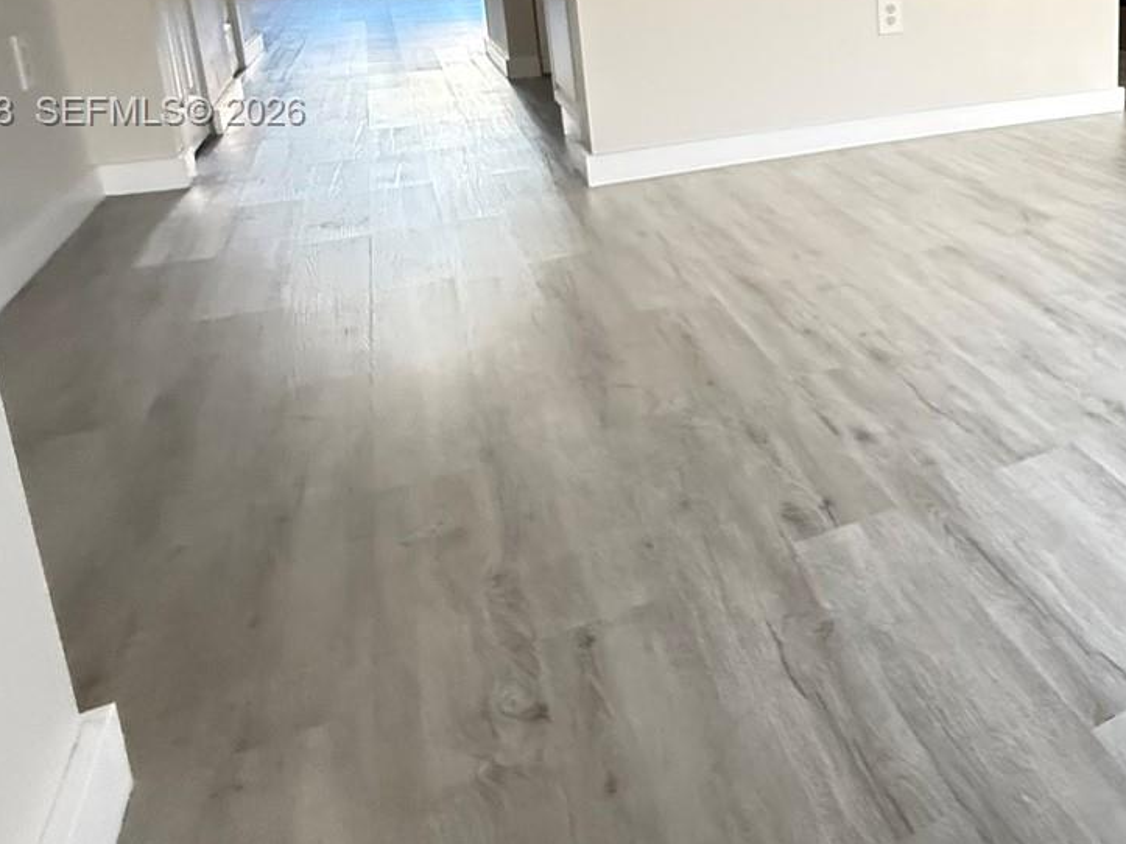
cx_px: 1065
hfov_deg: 50.0
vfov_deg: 42.4
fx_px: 1008
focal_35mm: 31
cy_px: 114
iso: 800
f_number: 2.2
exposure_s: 1/60
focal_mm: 2.22
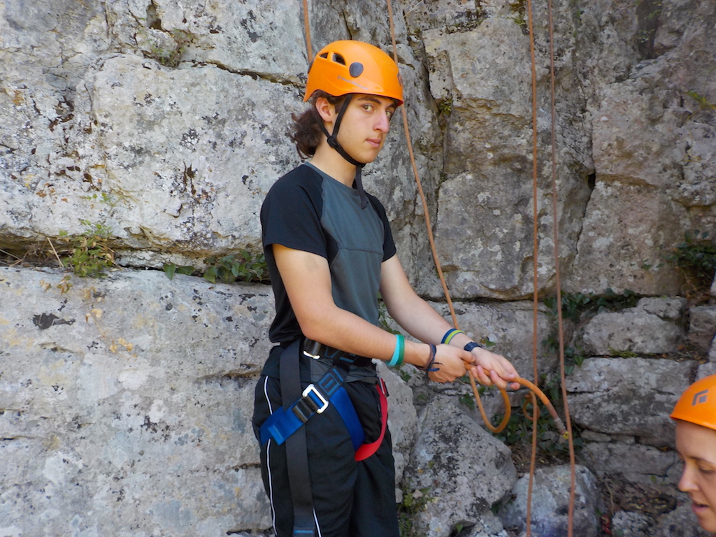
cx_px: 358
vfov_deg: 46.8
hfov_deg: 60.0
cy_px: 268
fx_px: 621
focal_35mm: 30
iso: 125
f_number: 3.3
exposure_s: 1/100
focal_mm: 4.1
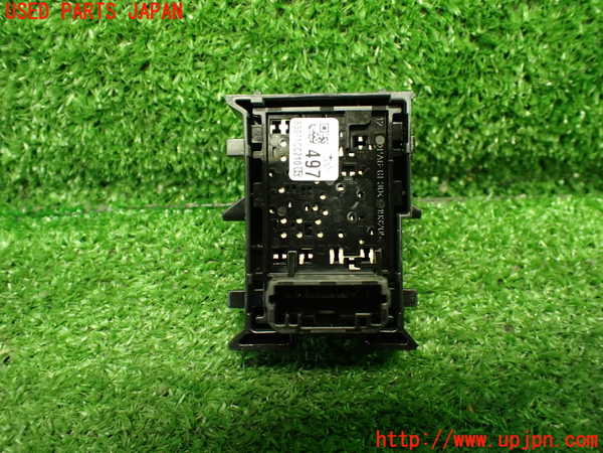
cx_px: 302
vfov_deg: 46.8
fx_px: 523
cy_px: 226
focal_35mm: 30
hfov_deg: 60.0
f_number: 2.3
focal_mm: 5.4
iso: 800
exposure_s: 1/60
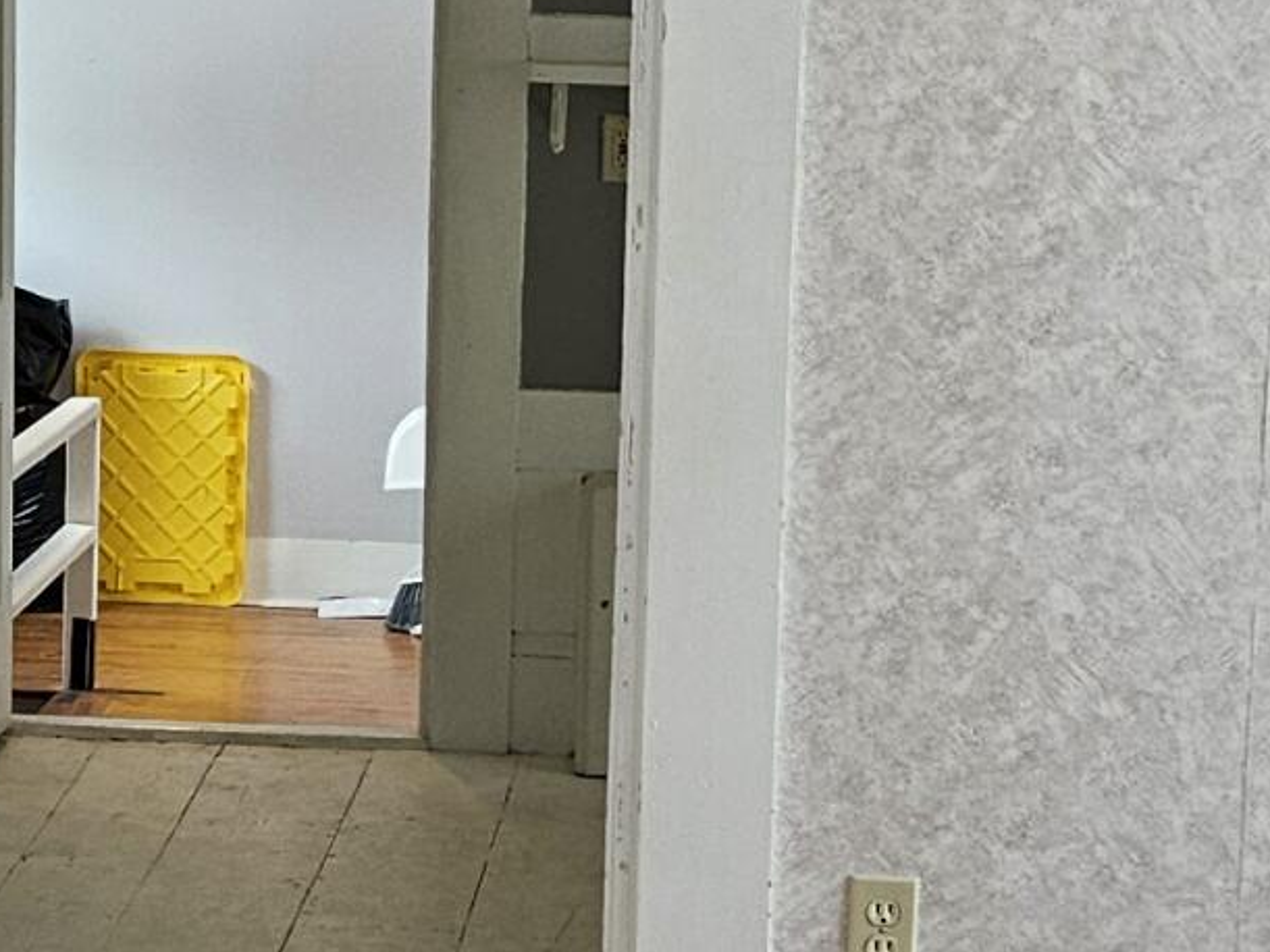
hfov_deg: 17.3
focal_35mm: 113
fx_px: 4145
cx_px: 330
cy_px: 432
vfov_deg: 13.1
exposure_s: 1/120
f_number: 1.8
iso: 125
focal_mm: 5.4
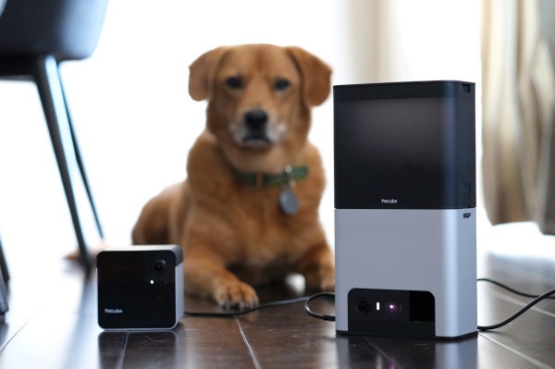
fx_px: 1294
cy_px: 184
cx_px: 278
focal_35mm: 84
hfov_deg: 24.2
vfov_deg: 16.2
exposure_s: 1/60
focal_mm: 56
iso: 1600
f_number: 2
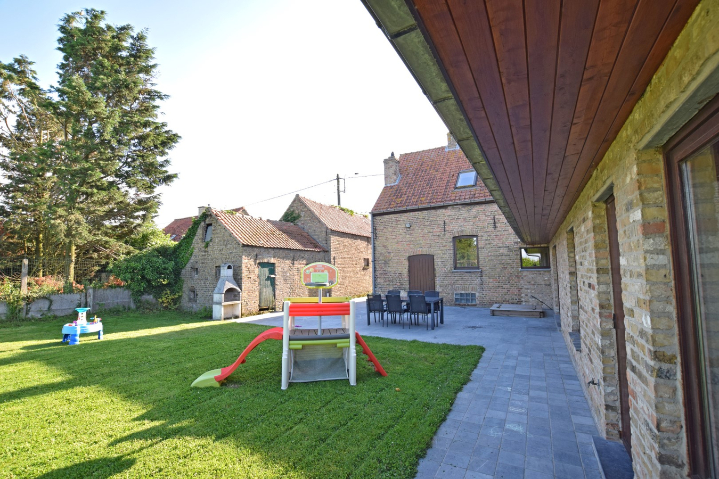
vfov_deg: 77.3
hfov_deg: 100.4
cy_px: 240
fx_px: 300
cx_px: 360
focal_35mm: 15
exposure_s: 1/250
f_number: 8
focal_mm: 10
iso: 400
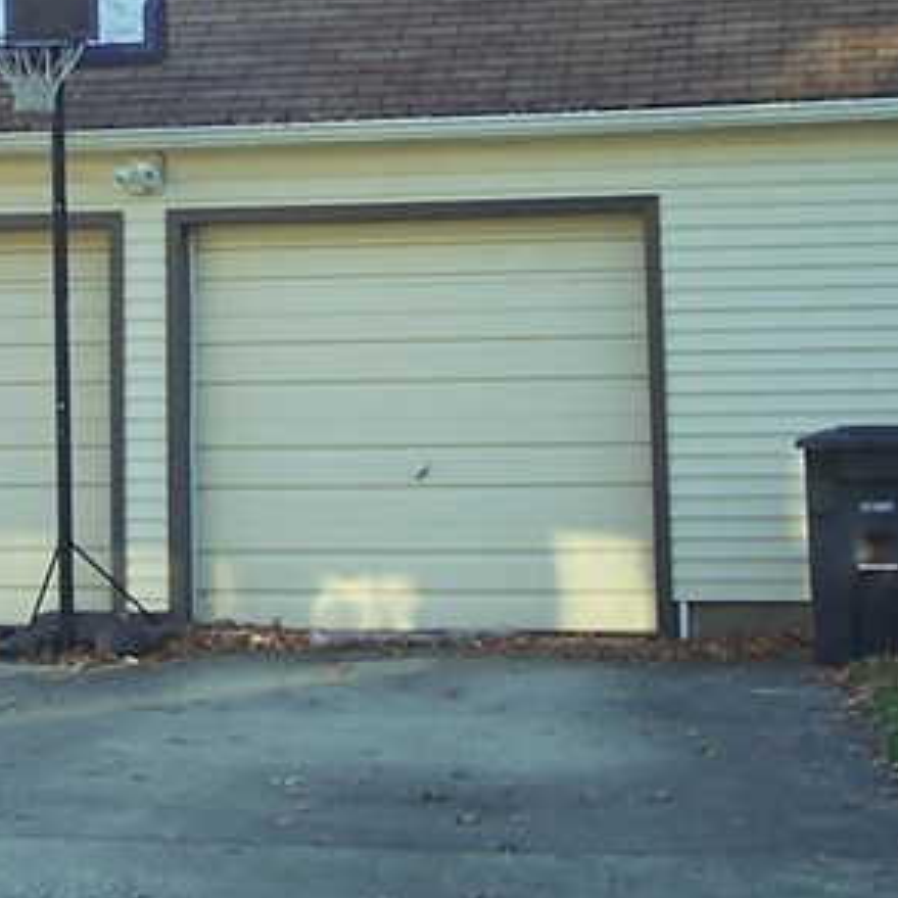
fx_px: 3082
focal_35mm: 105
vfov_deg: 16.5
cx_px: 64
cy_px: 221
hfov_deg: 16.3
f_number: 2.7
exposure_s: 1/125
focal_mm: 5.6
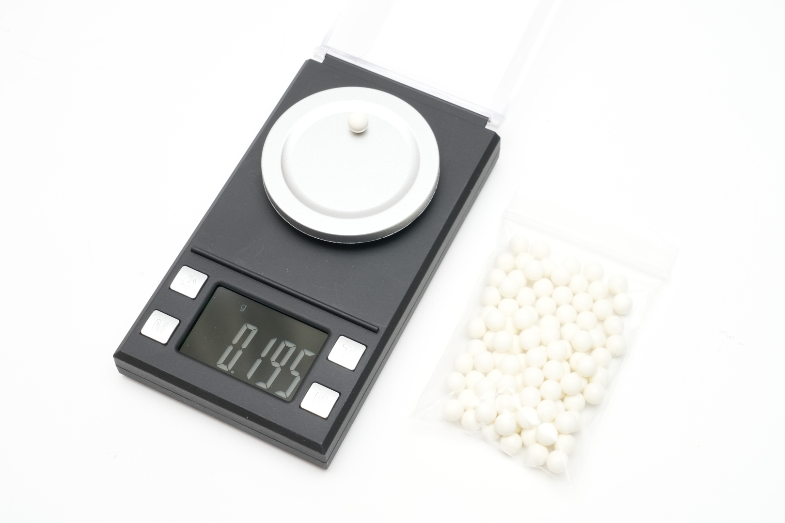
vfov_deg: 20.6
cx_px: 392
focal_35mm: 66
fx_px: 1439
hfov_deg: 30.5
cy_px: 262
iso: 1600
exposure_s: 1/60
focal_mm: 66
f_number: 18
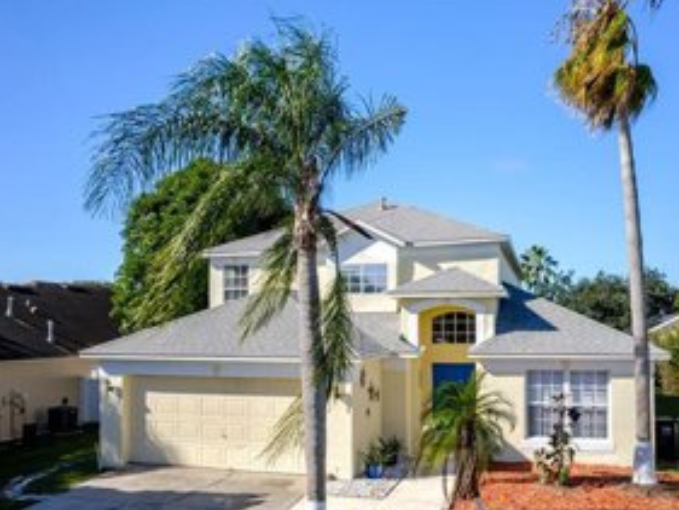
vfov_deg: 46.5
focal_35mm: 30
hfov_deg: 59.8
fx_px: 589
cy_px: 311
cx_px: 379
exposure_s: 1/80
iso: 100
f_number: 2.8
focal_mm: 8.4
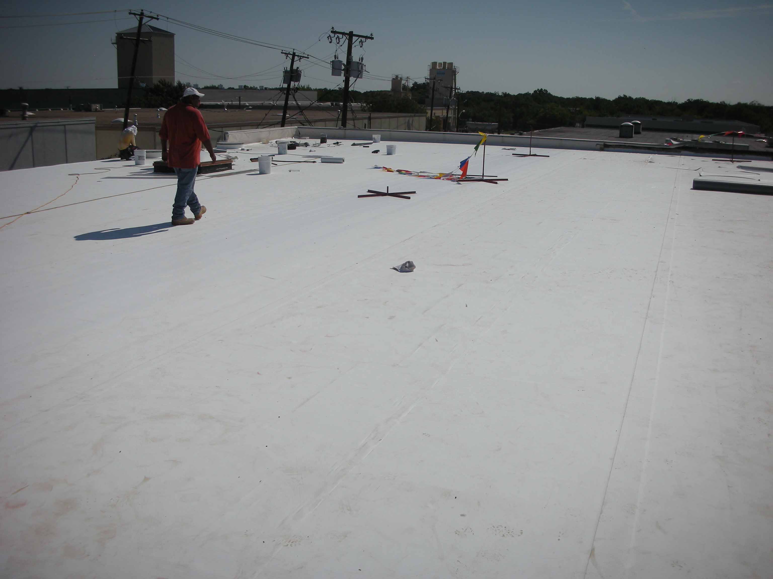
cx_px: 386
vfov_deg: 40.7
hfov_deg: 52.6
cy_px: 290
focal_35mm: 35
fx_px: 782
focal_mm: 5.8
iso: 50
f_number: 7.9
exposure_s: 1/473
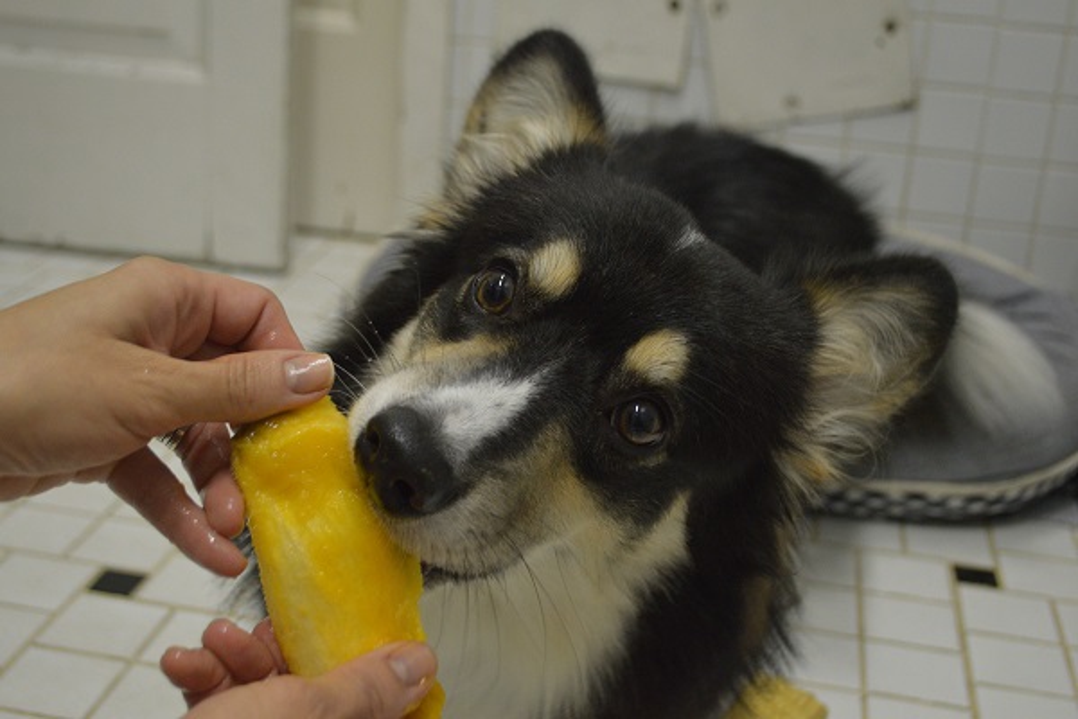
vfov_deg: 28.1
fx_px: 1437
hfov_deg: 41.1
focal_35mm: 48
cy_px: 360
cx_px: 539
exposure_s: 1/40
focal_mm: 32
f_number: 4.8
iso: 1600
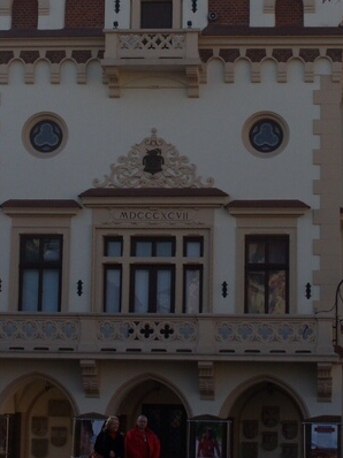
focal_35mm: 132
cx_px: 172
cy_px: 51
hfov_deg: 11.2
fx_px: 1746
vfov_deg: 14.8
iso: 50
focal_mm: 12.95
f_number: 6.3
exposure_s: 1/284
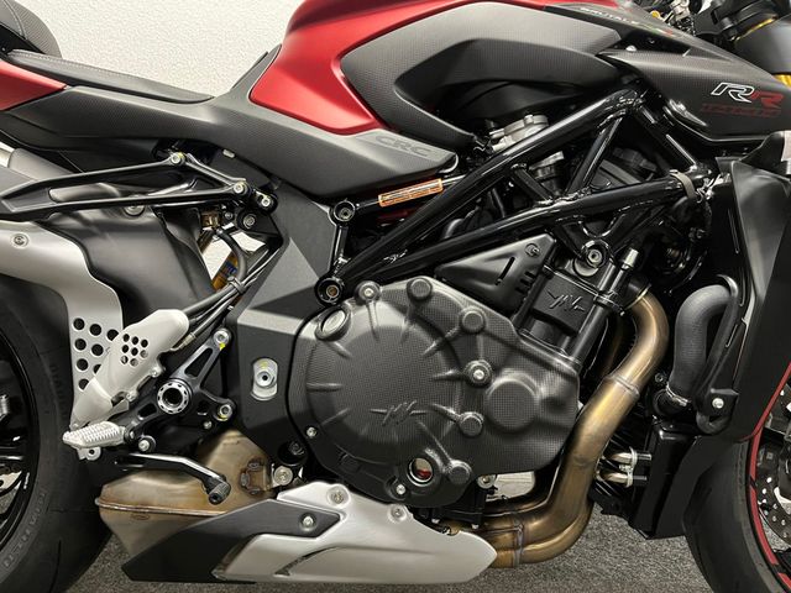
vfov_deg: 53.1
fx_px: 594
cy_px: 296
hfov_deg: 67.3
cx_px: 396
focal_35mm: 26
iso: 400
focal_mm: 5.1
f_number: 1.6
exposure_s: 1/33
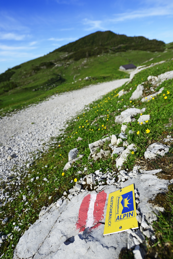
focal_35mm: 20
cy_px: 130
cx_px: 86
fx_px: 144
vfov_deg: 84.0
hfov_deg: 62.0
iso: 100
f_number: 4.5
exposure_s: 1/1000
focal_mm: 20
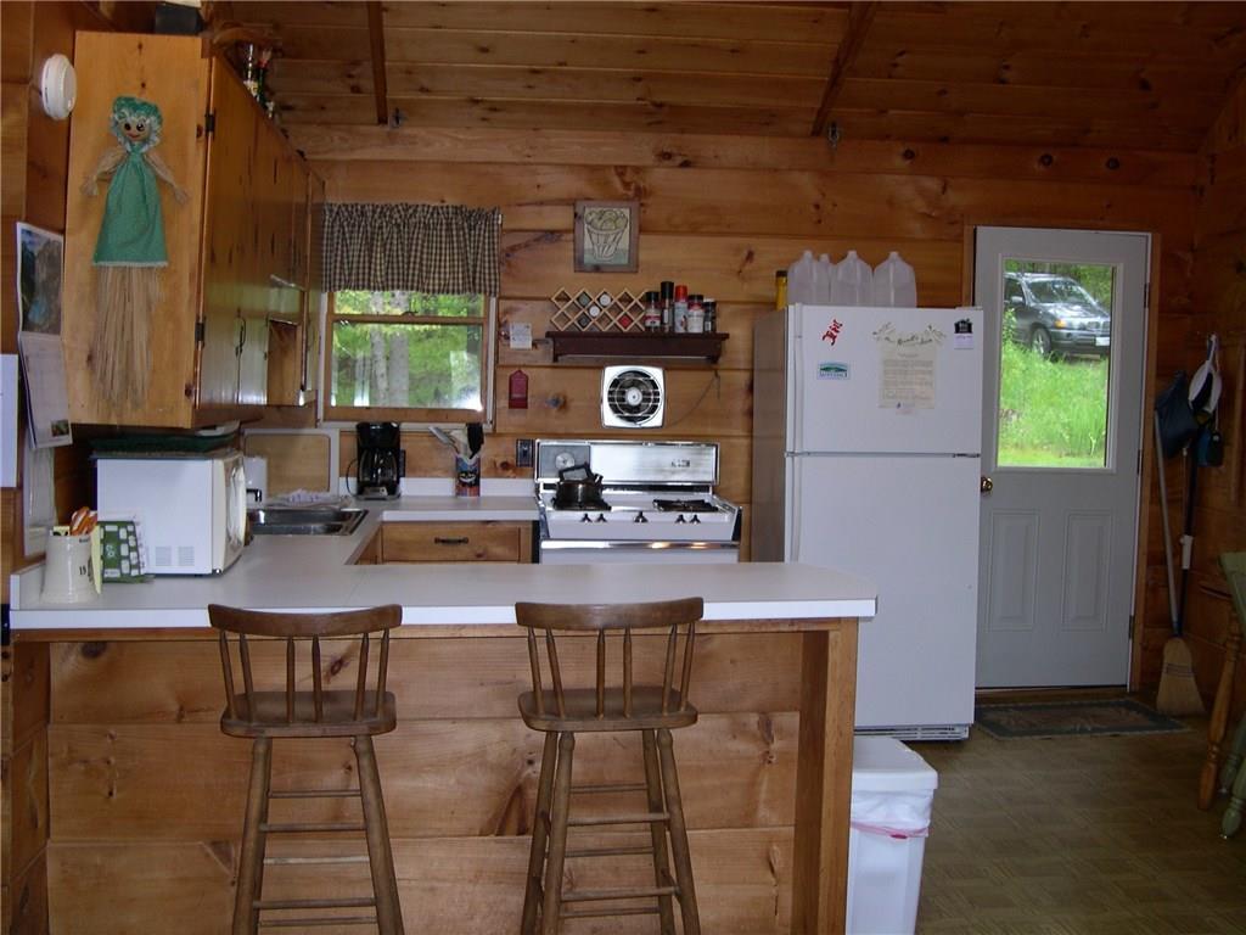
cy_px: 468
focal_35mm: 38
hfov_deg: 49.0
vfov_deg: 37.7
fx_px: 1368
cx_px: 623
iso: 100
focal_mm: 8
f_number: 2.8
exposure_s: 1/30
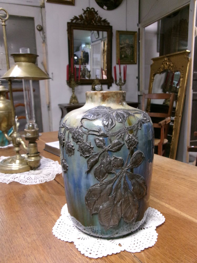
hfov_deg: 49.7
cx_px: 98
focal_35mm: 28
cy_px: 132
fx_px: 212
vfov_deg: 63.4
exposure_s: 1/20
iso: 400
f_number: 3.9
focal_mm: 5.1
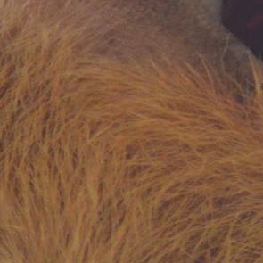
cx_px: 342
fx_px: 17785
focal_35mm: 2069
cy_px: 155
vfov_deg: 0.8
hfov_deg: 0.8
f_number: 5.6
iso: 2800
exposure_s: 1/500
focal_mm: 300
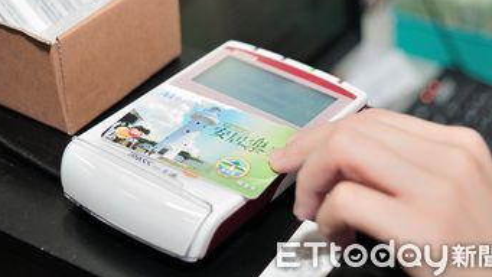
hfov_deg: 24.7
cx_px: 251
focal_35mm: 86
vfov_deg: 14.0
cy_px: 92
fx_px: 1122
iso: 1250
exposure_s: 1/125
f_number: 5
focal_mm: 70
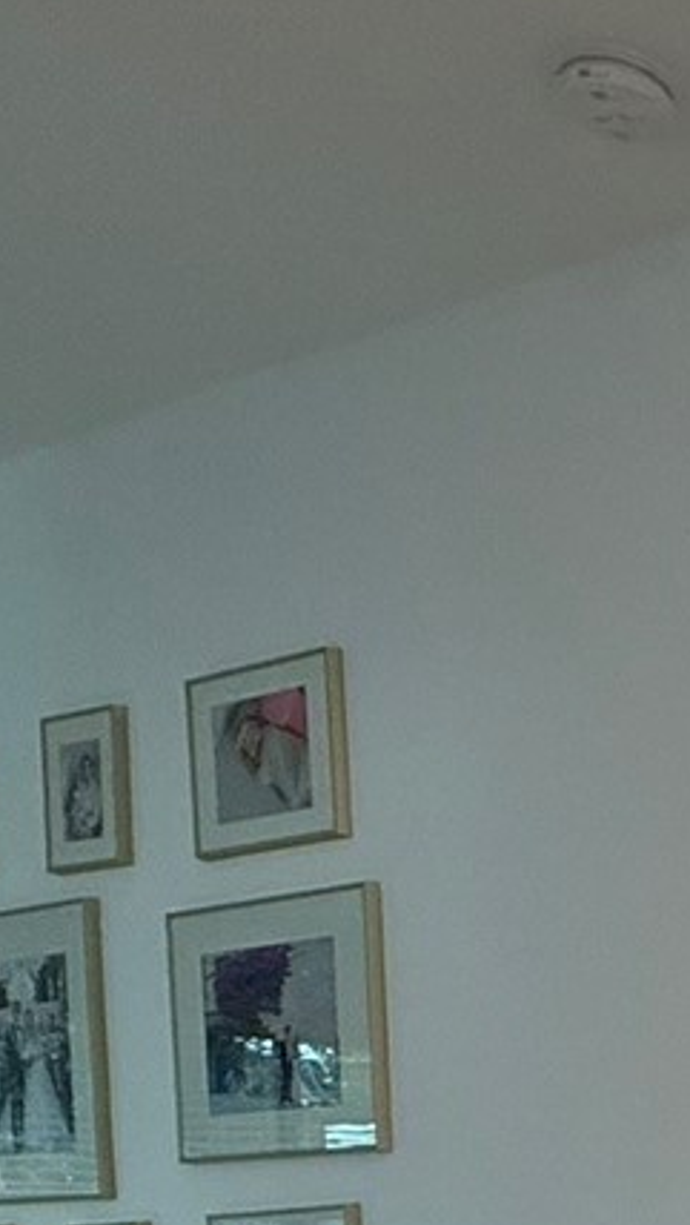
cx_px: 1529
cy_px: 1337
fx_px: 1853
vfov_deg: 32.4
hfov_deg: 15.2
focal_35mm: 57
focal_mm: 2.22
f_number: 2.2
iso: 250
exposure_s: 1/120
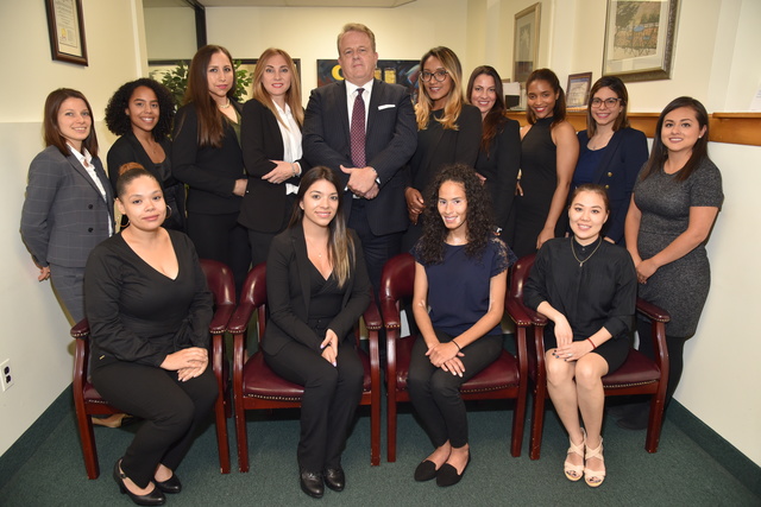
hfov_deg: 73.7
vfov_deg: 53.2
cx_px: 380
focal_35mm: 24
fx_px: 507
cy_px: 254
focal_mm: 24
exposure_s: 1/100
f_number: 5
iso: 800
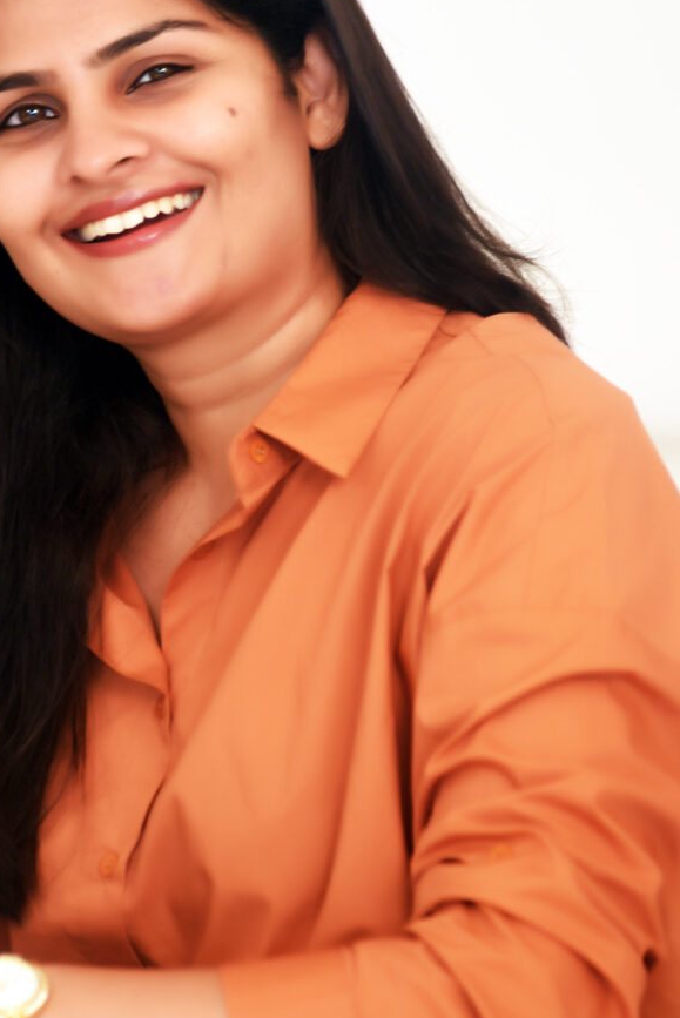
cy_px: 378
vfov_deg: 5.6
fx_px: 10442
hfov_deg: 3.7
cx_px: 162
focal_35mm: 369
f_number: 4
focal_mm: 200
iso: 800
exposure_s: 1/160
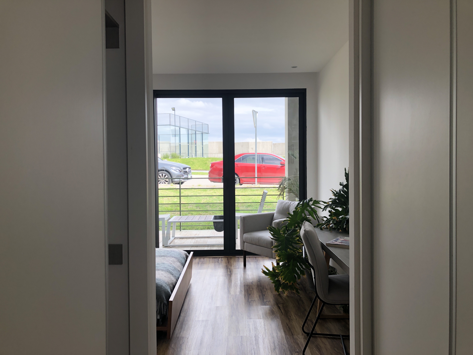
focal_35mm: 28
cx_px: 236
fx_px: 383
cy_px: 178
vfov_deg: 49.7
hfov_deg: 63.4
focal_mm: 4
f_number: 1.8
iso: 20
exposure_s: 1/277
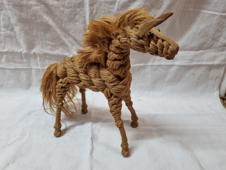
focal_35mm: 26
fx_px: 170
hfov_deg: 67.3
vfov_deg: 53.1
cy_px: 85
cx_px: 113
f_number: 1.8
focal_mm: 5.4
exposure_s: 1/50
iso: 200
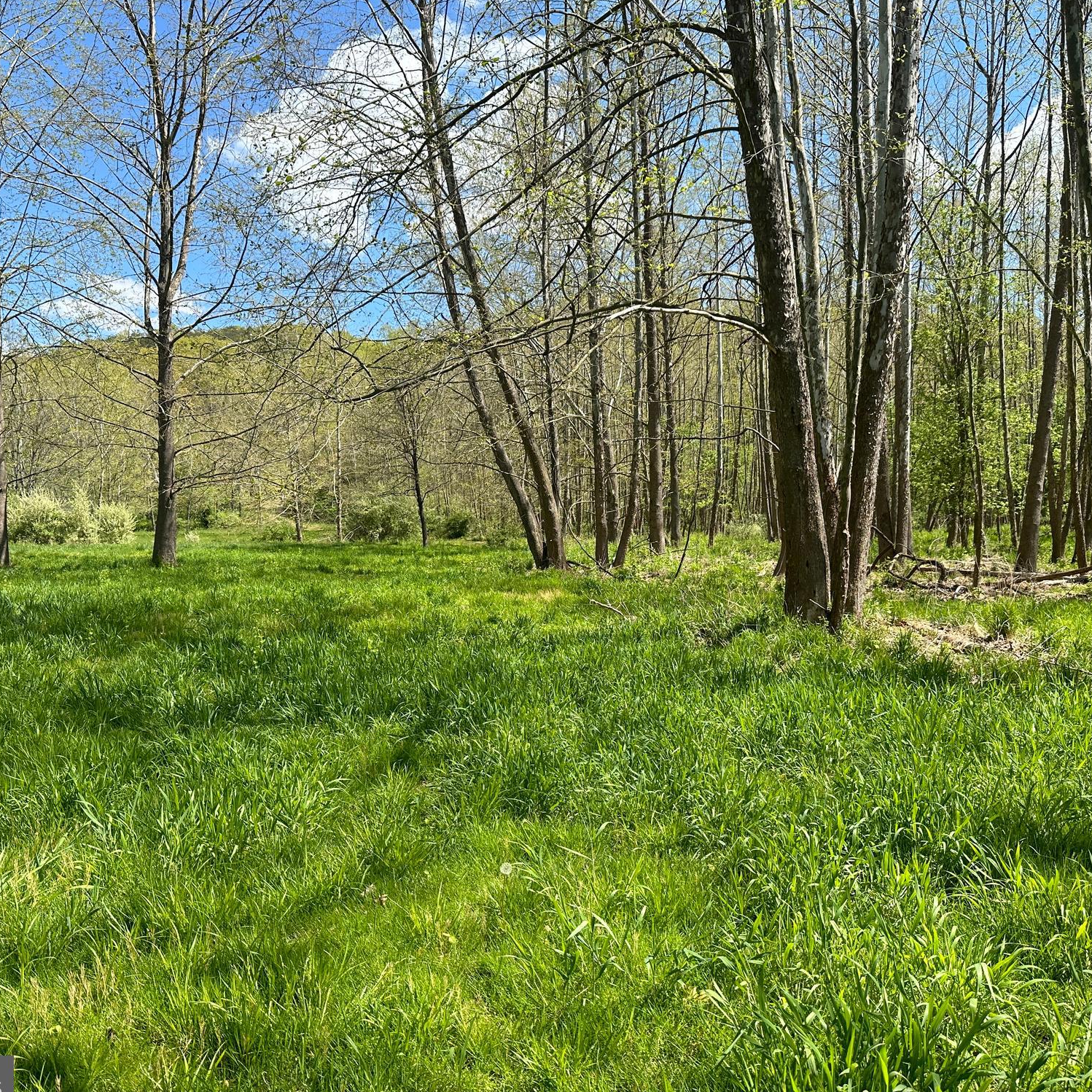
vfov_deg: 55.6
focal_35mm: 29
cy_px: 555
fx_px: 1035
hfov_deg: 55.6
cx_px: 578
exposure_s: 1/2203
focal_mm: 6.86
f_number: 1.78
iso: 80
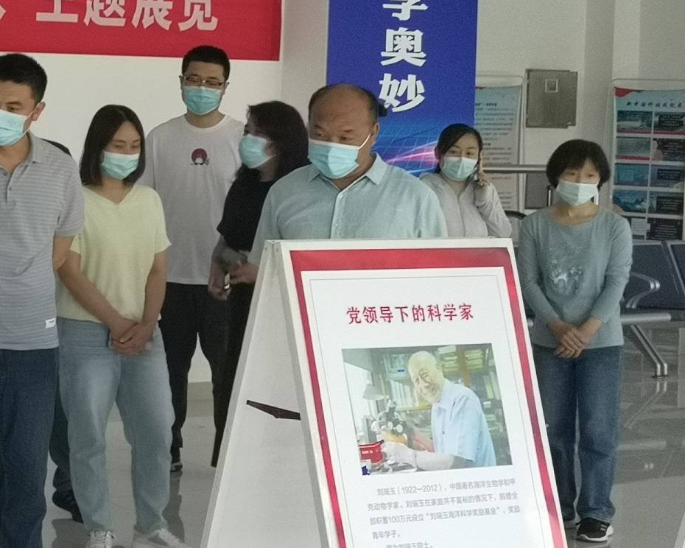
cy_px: 156
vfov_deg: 18.0
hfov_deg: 20.1
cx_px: -261
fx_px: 1723
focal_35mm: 85
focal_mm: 4.75
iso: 200
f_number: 1.8
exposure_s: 1/33.3
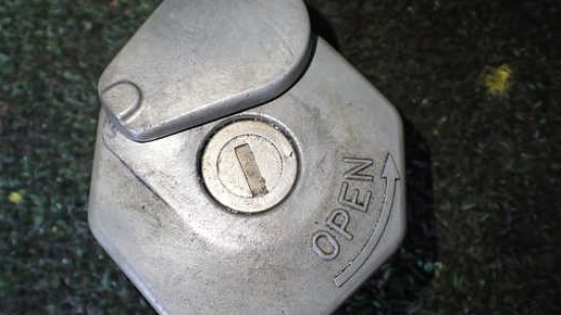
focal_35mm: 38
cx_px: 245
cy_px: 152
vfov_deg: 31.2
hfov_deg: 52.6
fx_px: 565
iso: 500
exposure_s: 1/125
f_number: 2.3
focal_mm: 5.4
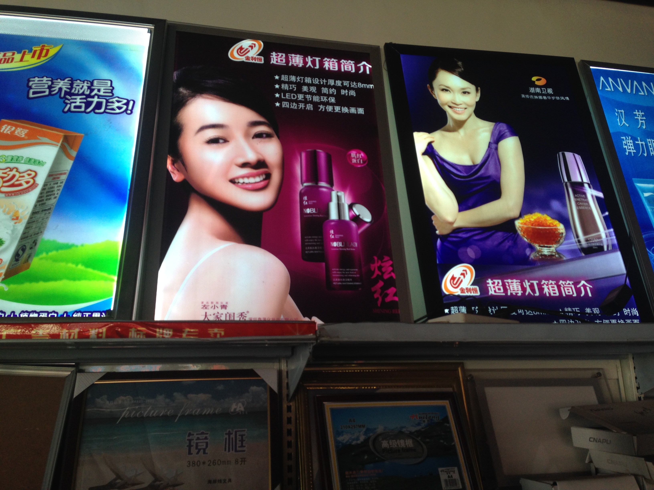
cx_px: 327
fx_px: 623
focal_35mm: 33
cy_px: 245
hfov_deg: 55.4
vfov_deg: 42.9
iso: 64
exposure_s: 1/40
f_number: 2.4
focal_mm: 4.12
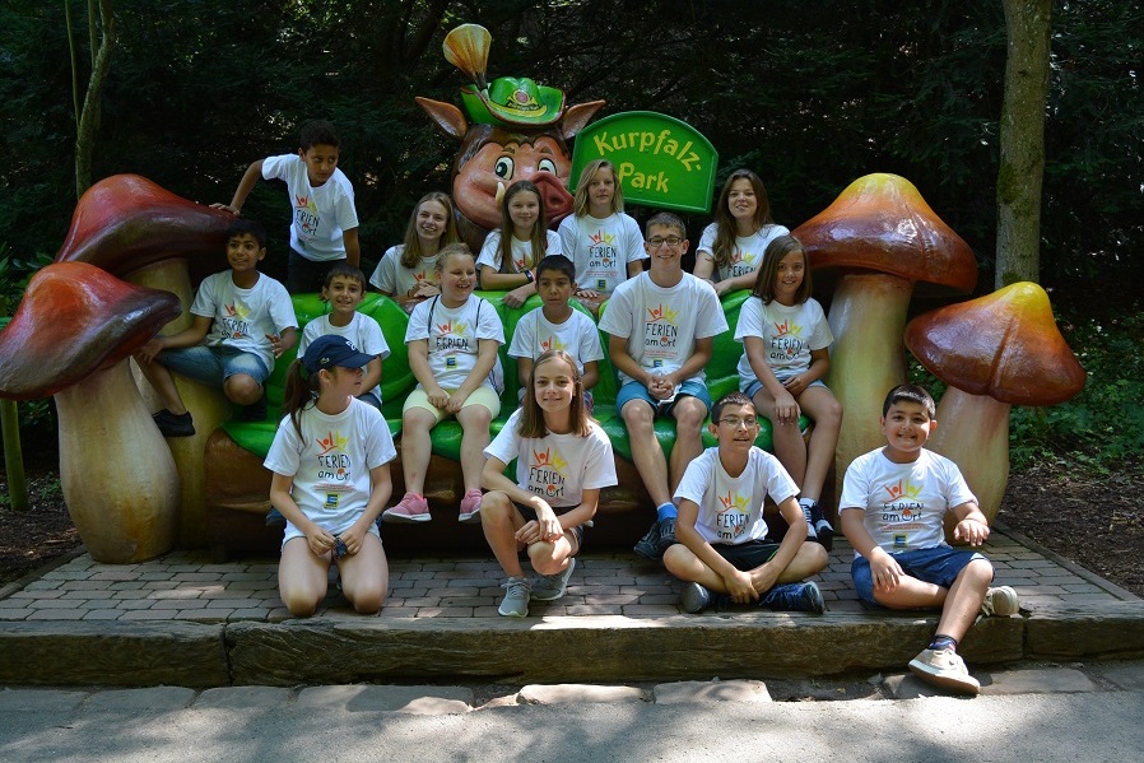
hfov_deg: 53.1
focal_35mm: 36
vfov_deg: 36.9
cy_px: 382
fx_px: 1144
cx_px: 572
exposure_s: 1/100
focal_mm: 24
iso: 400
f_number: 5
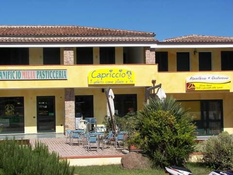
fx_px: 451
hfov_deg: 29.0
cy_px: 88
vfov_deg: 21.9
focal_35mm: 67
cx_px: 116
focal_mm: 11.2
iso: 50
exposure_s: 1/640
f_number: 4
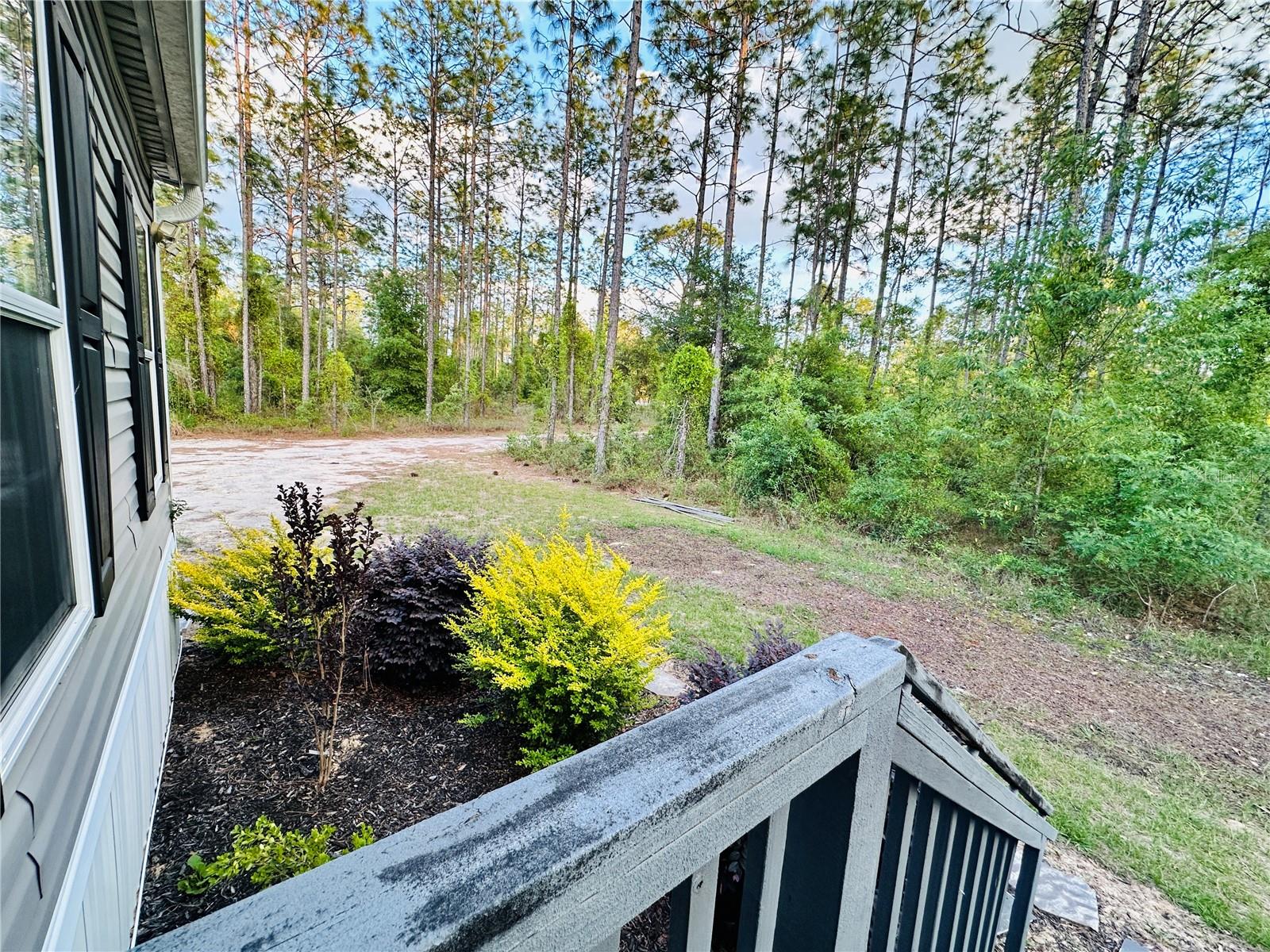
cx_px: 635
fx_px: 514
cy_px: 476
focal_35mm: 14
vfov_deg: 85.7
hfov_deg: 102.1
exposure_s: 1/99
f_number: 2.2
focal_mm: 2.22
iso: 100
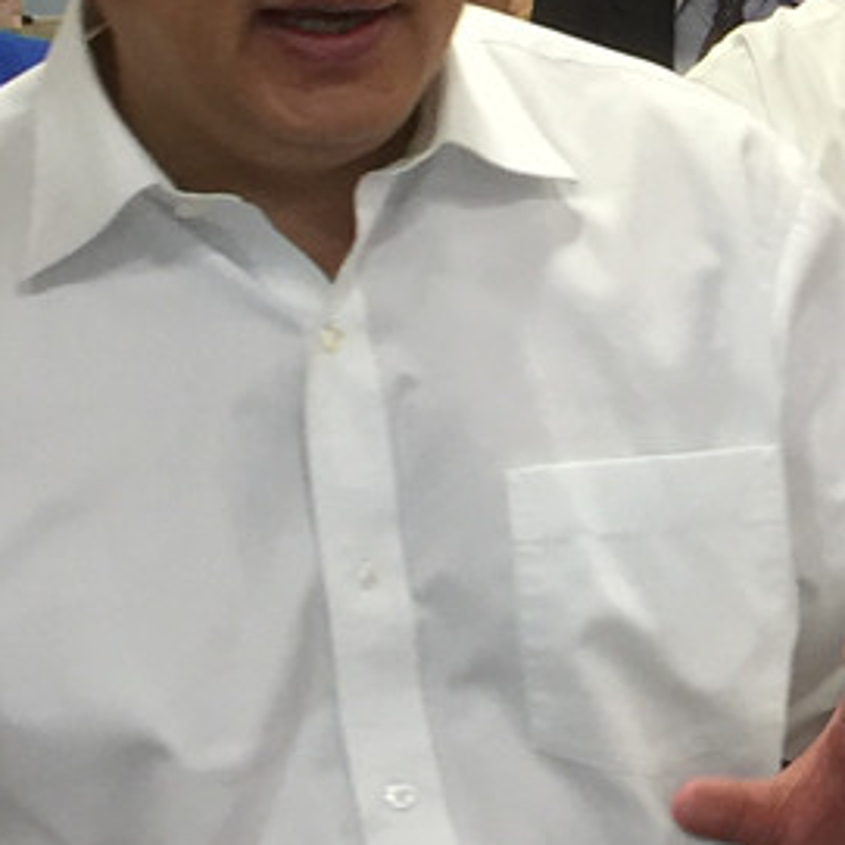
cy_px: 284
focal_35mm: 136
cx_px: 1057
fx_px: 3756
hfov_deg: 12.5
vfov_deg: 12.8
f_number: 2.2
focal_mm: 4.15
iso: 50
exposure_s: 1/17
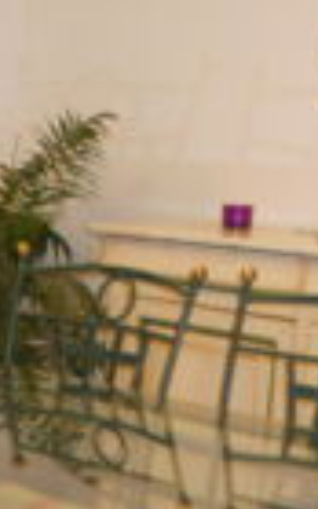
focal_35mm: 99
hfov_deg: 13.1
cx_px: 18
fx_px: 1371
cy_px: 623
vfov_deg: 19.7
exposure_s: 1/25
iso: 250
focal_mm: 4.9
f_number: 3.2
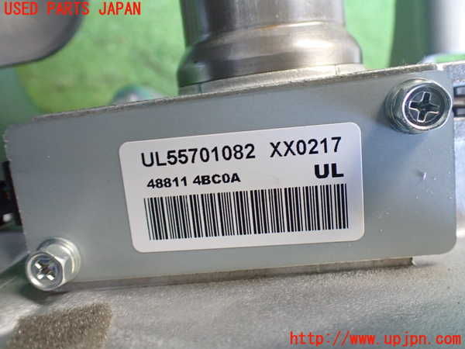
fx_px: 403
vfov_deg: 46.8
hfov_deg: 60.0
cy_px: 174
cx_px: 232
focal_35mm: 30
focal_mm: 5.4
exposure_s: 1/60
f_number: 2.3
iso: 800
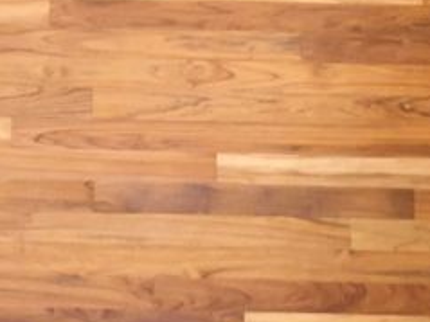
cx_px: 112
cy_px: 167
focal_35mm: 97
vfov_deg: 15.2
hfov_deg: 20.1
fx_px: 1204
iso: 80
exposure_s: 1/30
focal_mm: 4.15
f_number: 2.2
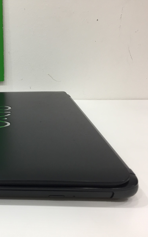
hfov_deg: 28.4
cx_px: -4
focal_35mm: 42
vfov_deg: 47.2
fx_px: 271
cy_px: 121
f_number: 2.2
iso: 100
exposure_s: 1/33
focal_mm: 4.15
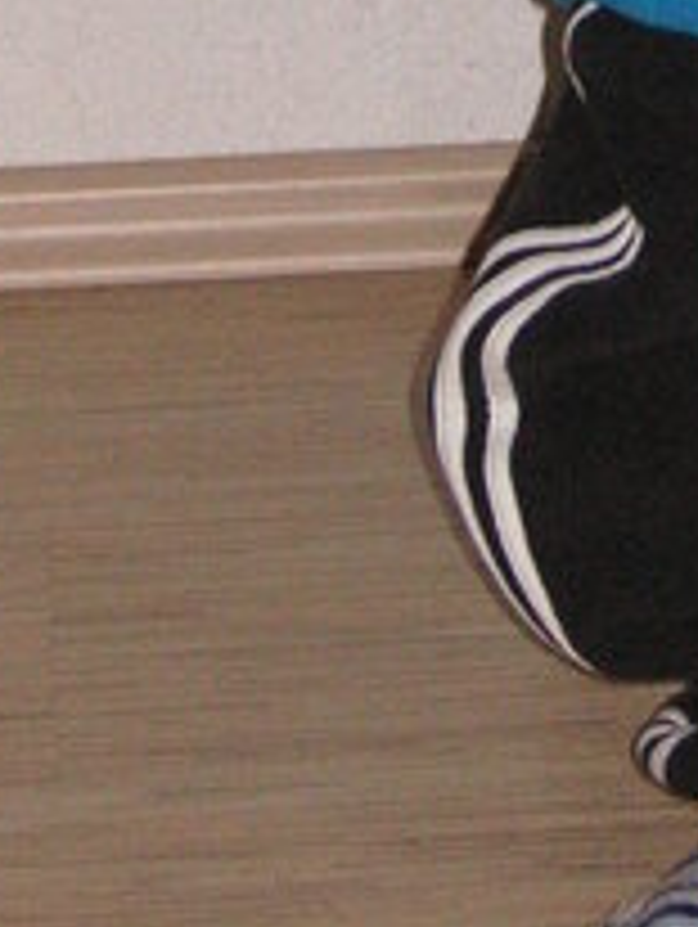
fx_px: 6037
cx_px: 995
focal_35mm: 225
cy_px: -652
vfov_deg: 8.5
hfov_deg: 6.5
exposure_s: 1/60
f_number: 3.7
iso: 160
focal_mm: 9.6
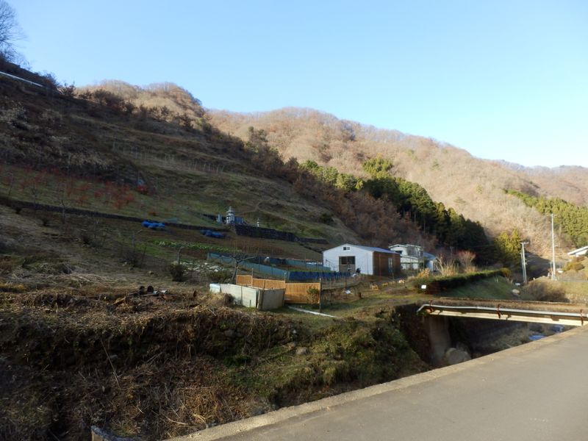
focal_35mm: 24
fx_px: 408
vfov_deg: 56.8
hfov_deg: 71.6
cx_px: 294
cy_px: 220
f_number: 3
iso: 80
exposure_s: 1/250
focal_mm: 4.2
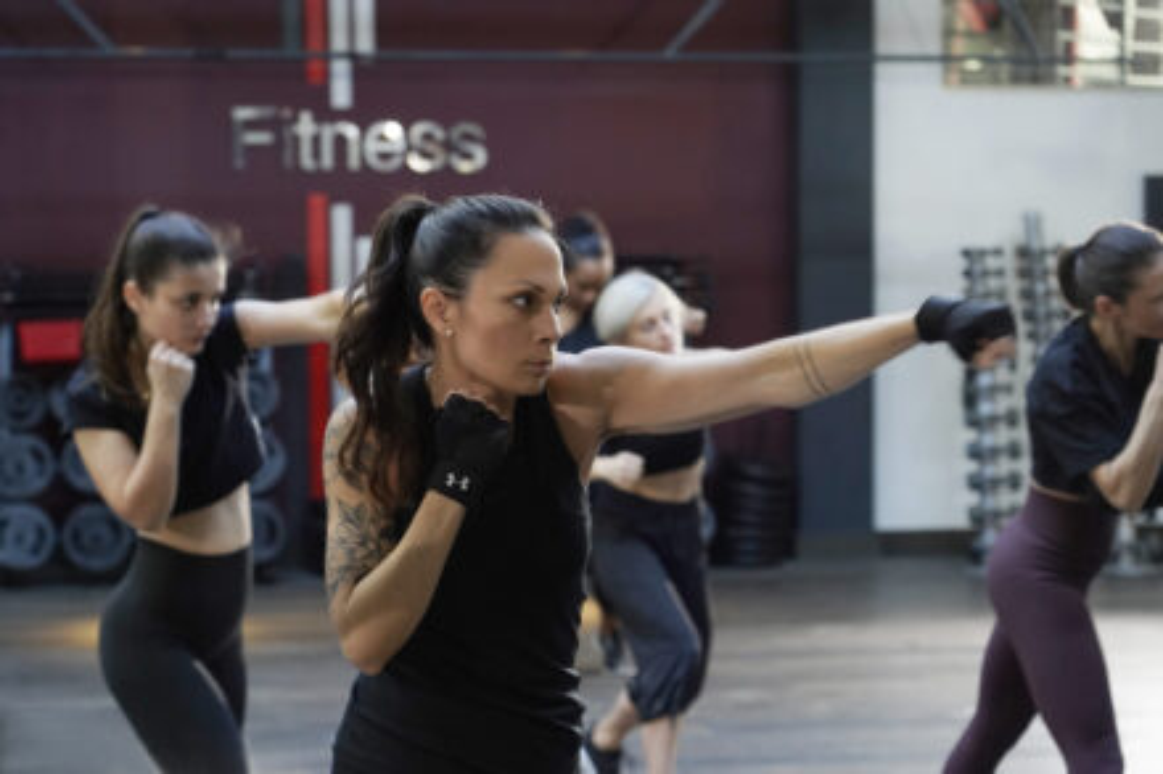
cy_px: 387
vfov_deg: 13.8
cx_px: 582
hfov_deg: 20.6
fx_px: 3197
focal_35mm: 99
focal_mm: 99
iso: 2000
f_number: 5
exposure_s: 1/80
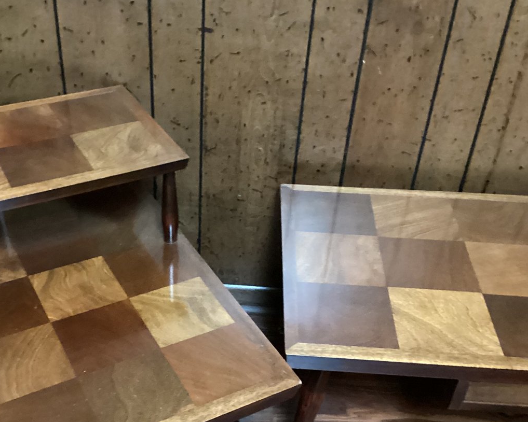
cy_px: 259
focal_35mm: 45
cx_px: 215
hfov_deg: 41.0
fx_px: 703
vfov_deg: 33.3
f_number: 2.4
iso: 640
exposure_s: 1/17
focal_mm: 3.3
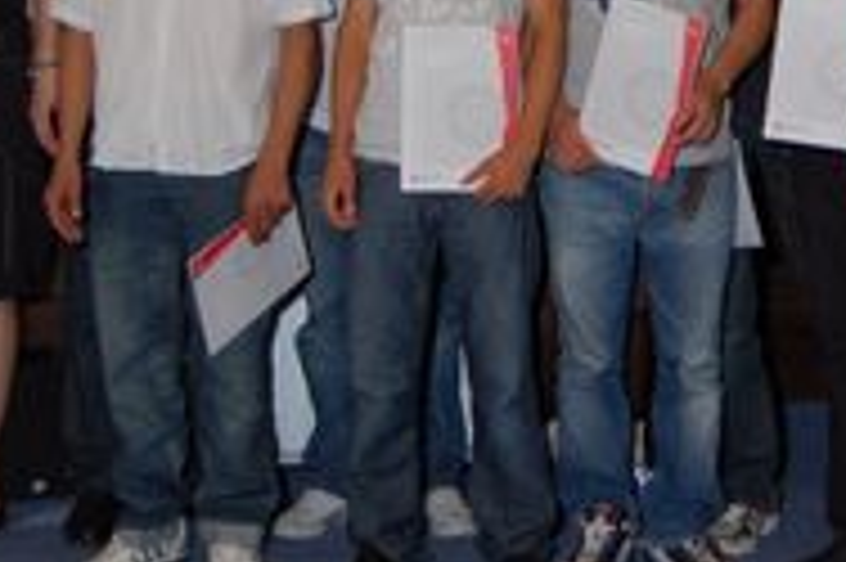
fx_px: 2301
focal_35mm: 98
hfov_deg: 20.7
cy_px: -103
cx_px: 616
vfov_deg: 13.6
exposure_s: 1/60
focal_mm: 24
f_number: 4
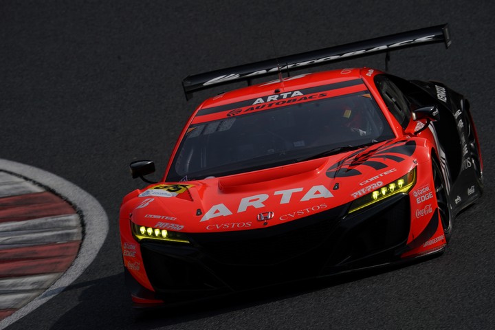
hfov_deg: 4.2
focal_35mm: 489
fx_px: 6723
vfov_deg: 2.8
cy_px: 165
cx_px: 248
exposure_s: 1/400
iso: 100
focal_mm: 489
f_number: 11
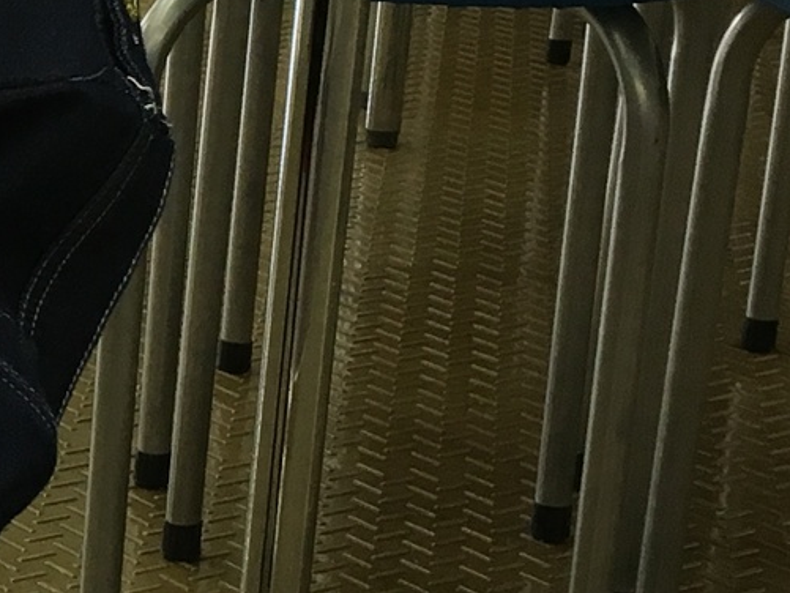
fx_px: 3196
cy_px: 511
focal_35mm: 140
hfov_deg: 13.0
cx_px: -532
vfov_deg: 10.6
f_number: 2.2
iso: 64
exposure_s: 1/33
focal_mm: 4.15
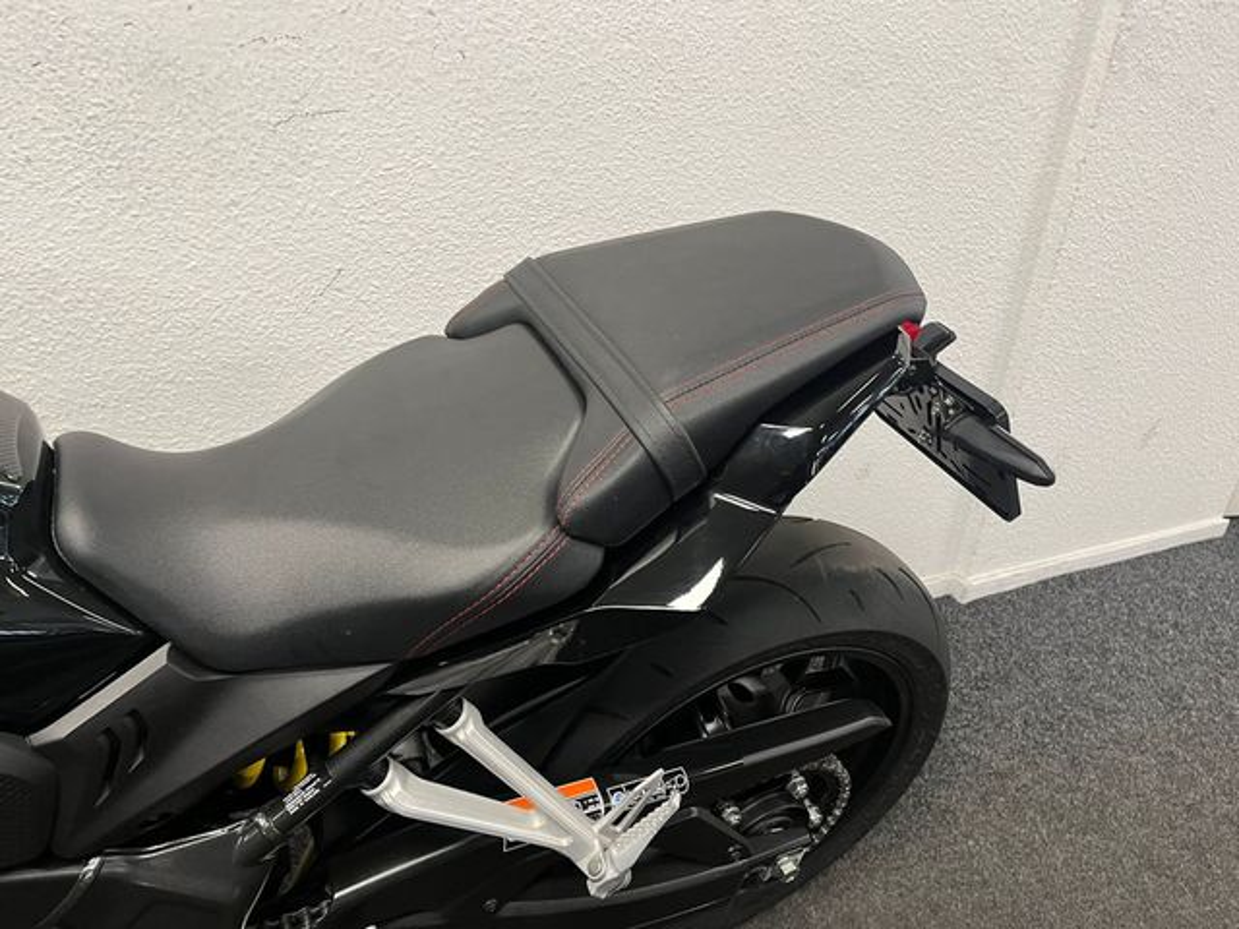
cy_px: 464
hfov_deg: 67.3
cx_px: 620
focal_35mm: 26
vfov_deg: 53.1
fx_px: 931
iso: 100
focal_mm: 5.1
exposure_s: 1/50
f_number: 1.6
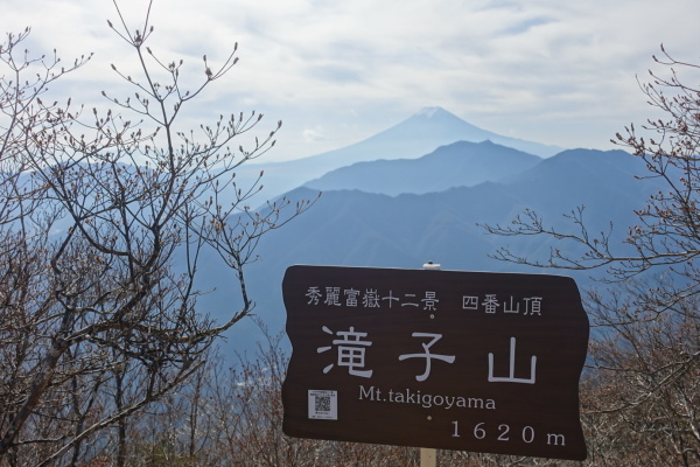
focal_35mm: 35
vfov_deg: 37.9
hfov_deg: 54.4
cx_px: 350
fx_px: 681
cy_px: 234
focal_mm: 12.81
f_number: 4
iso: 125
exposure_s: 1/160
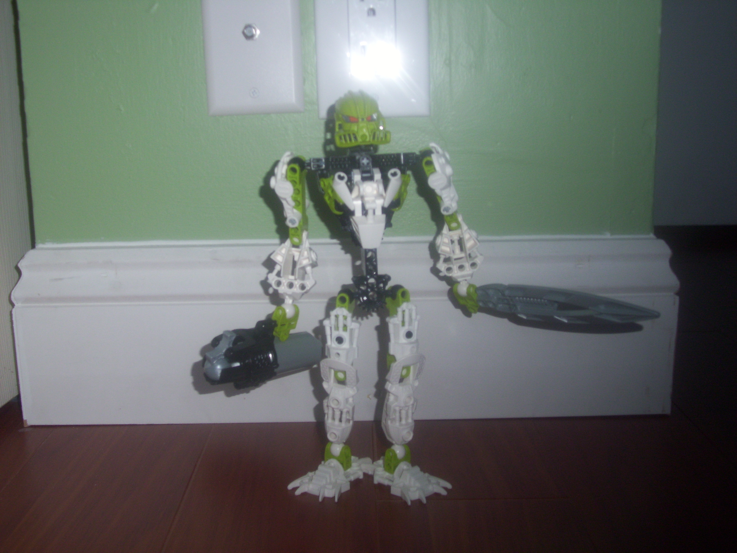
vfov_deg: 34.3
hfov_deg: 44.8
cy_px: 276
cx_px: 368
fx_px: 894
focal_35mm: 42
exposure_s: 1/40
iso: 80
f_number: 3.4
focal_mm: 7.1
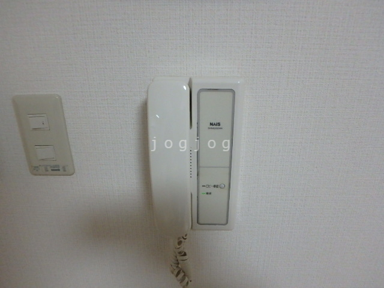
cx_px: 192
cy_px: 144
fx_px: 233
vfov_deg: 63.4
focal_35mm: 21
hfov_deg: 79.0
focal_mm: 3.7
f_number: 3.5
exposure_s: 1/100
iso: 800
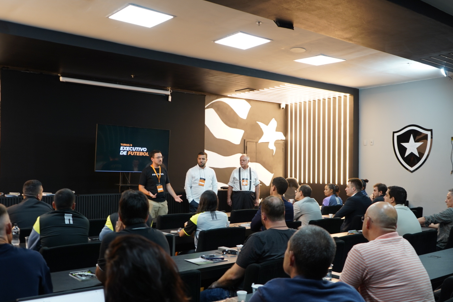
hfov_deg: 54.4
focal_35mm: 35
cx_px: 226
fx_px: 440
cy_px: 163
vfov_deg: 37.8
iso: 250
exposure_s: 1/30
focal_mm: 30
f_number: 3.5
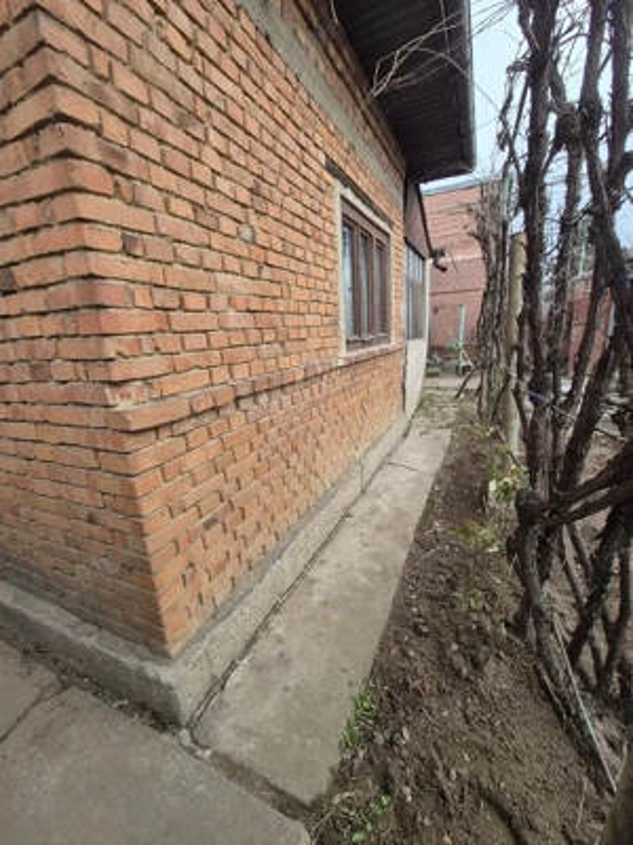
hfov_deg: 89.9
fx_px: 317
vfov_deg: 106.2
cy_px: 422
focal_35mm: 13
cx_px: 316
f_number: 2.2
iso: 50
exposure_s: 1/625
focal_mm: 2.2
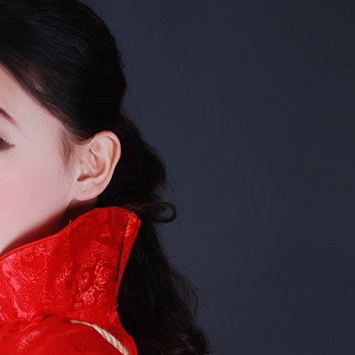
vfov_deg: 8.8
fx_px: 2263
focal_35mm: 195
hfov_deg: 8.9
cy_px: 506
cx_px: 17
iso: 100
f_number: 11
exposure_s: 1/8
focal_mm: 40
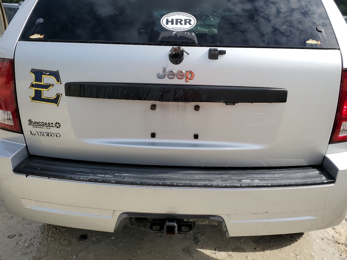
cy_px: 89
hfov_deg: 52.6
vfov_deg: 40.2
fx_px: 351
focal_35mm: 35
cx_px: 183
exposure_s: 1/3333
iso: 50
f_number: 1.5
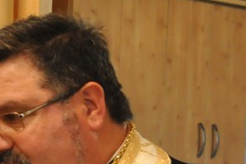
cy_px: 140
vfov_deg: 5.2
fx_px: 1795
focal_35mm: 263
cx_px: 31
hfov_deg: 7.8
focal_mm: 40
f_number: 4.5
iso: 1600
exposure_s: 1/40
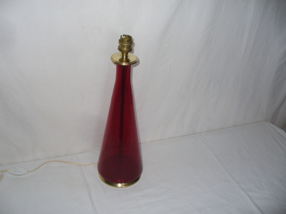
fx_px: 306
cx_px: 143
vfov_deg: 38.7
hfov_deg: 50.1
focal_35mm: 37
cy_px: 107
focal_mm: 6.1
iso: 100
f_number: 2.8
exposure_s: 1/60
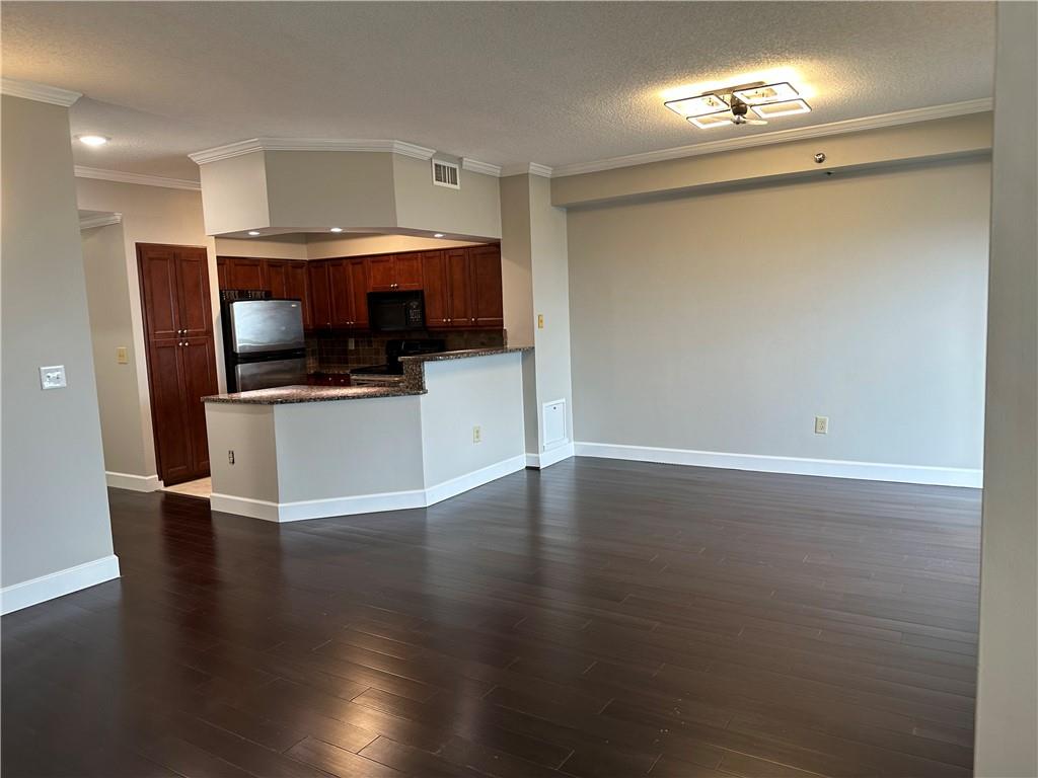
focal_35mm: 24
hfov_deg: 71.6
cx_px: 519
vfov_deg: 56.8
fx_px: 720
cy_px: 389
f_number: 1.78
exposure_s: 1/60
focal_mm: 6.86
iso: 125
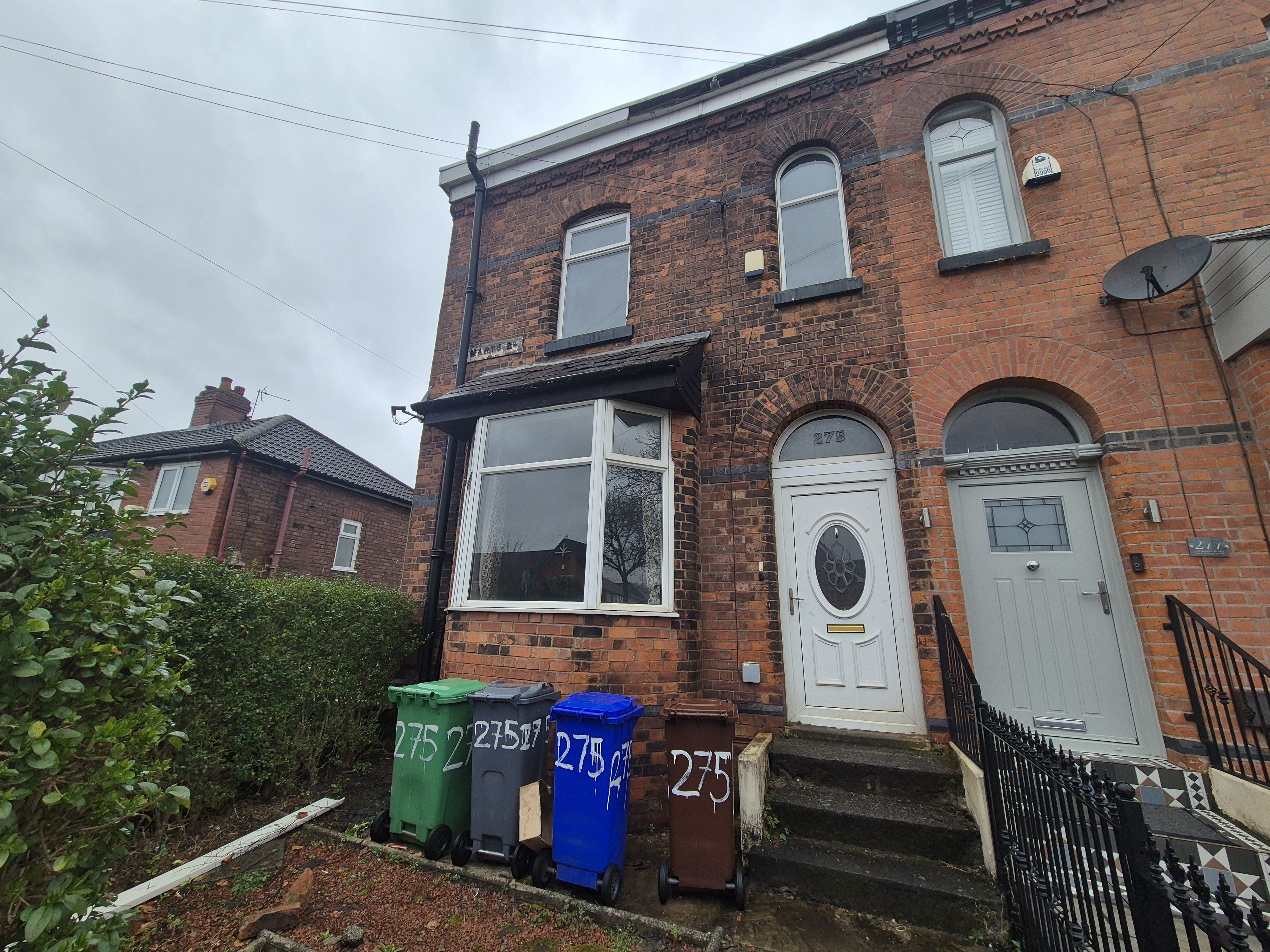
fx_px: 477
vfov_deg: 89.9
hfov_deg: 106.2
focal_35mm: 13
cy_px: 476
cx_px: 635
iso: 50
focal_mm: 2.2
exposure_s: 1/612
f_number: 2.2
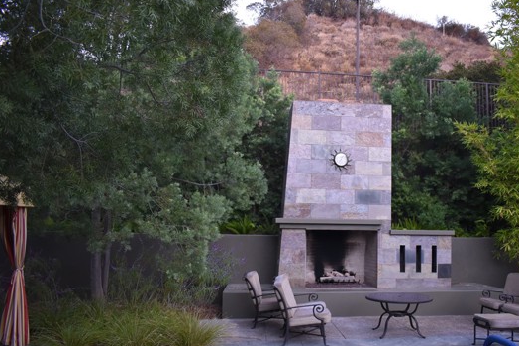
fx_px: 476
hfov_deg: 56.8
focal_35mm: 33
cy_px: 202
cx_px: 310
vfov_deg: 39.8
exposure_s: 1/160
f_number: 3.5
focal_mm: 18
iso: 800
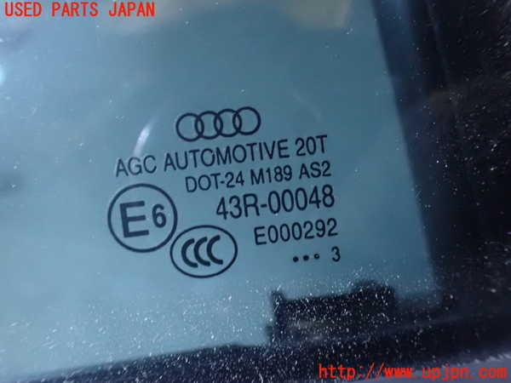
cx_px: 256
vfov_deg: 46.8
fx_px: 443
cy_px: 192
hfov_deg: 60.0
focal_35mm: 30
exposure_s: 1/25
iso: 1600
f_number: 2.3
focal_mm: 5.4
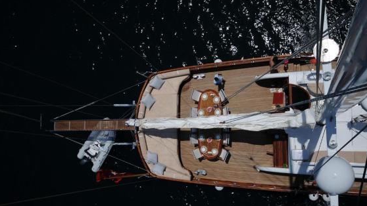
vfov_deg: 34.6
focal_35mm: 34
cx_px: 197
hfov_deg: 58.0
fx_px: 331
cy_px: 113
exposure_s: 1/3200
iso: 200
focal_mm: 20
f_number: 5.6
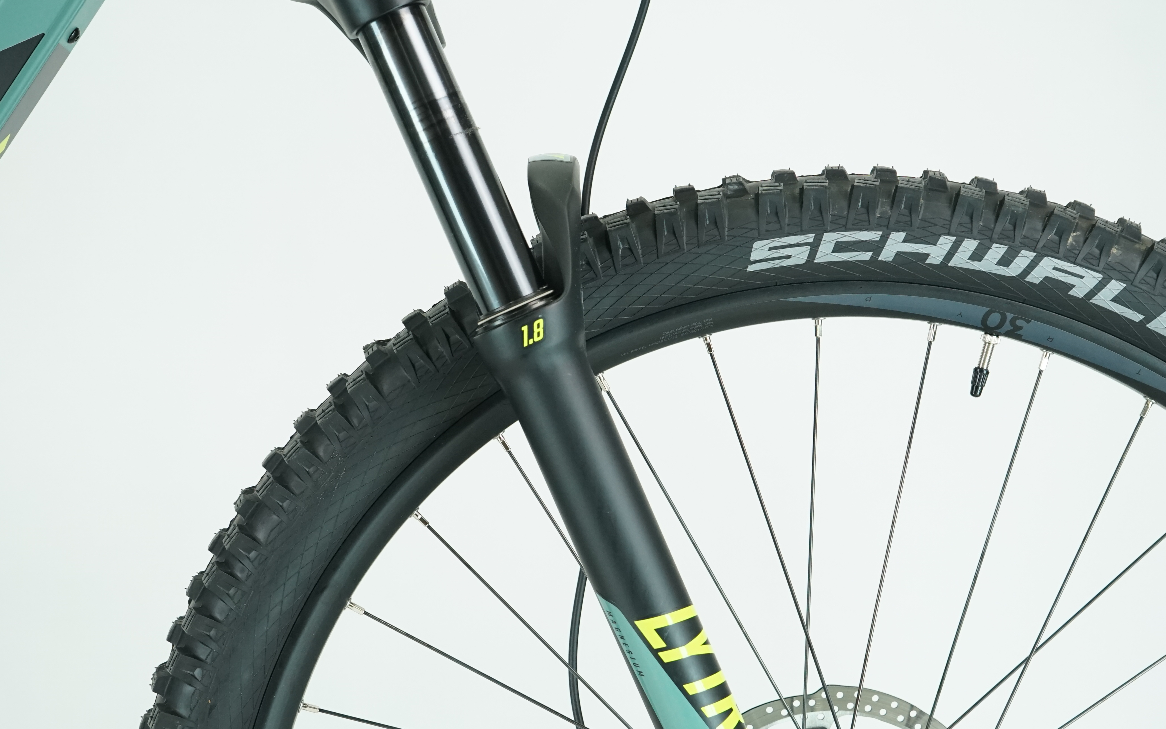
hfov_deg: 34.5
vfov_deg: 22.0
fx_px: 1875
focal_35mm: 59
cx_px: 553
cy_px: 439
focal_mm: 40
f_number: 5.6
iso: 1600
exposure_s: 1/200
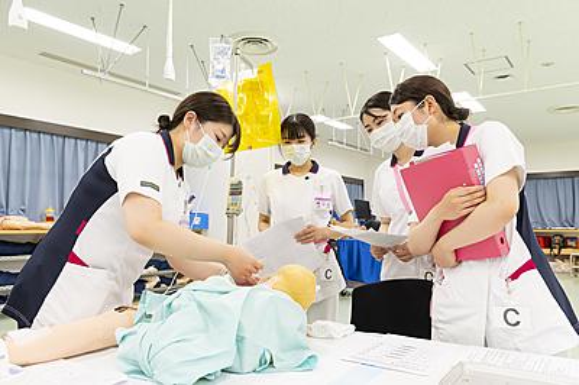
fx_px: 466
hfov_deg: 63.7
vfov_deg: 44.9
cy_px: 192
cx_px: 290
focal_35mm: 29
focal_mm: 29
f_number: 6.3
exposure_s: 1/80
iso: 800
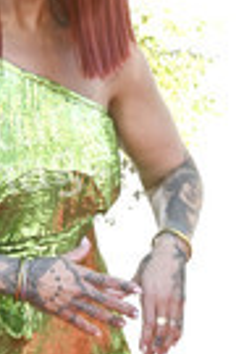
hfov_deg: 11.0
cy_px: 294
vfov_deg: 16.4
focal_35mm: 124
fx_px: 1219
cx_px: 52
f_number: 5.6
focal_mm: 42
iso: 640
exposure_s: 1/320
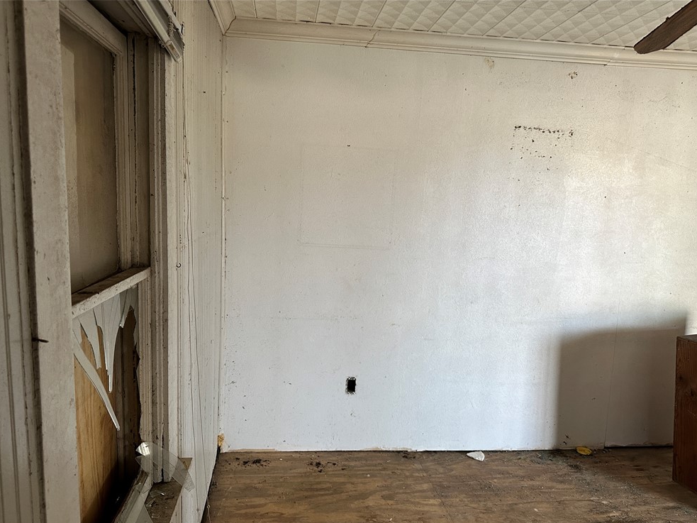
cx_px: 338
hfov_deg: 69.4
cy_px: 272
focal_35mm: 25
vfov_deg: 54.9
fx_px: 503
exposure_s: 1/77
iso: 250
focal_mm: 6.86
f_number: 1.78
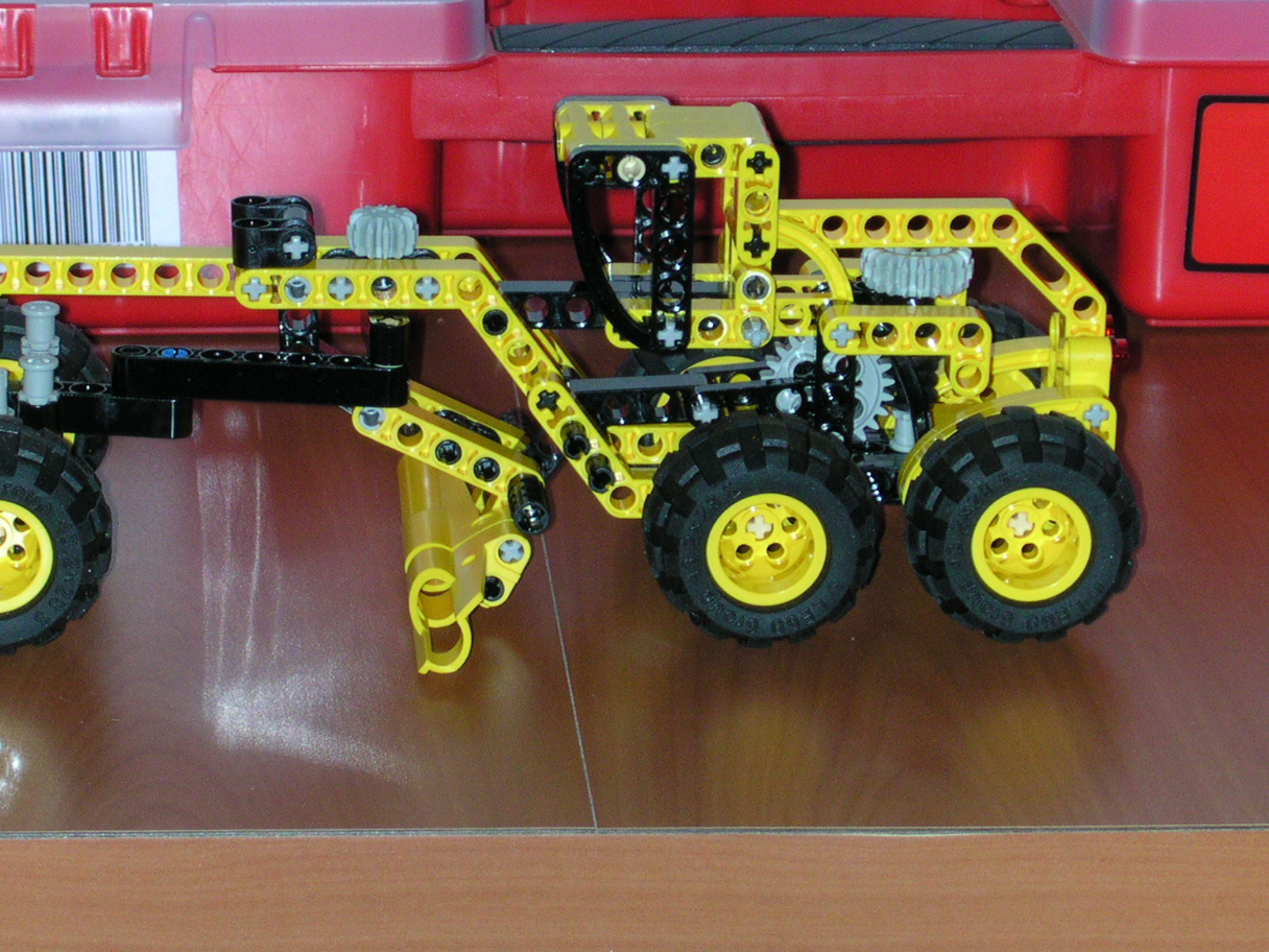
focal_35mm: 146
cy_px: 391
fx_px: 5352
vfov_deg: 10.2
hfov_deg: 13.5
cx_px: 507
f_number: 4.8
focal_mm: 16.8
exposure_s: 1/60
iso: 168
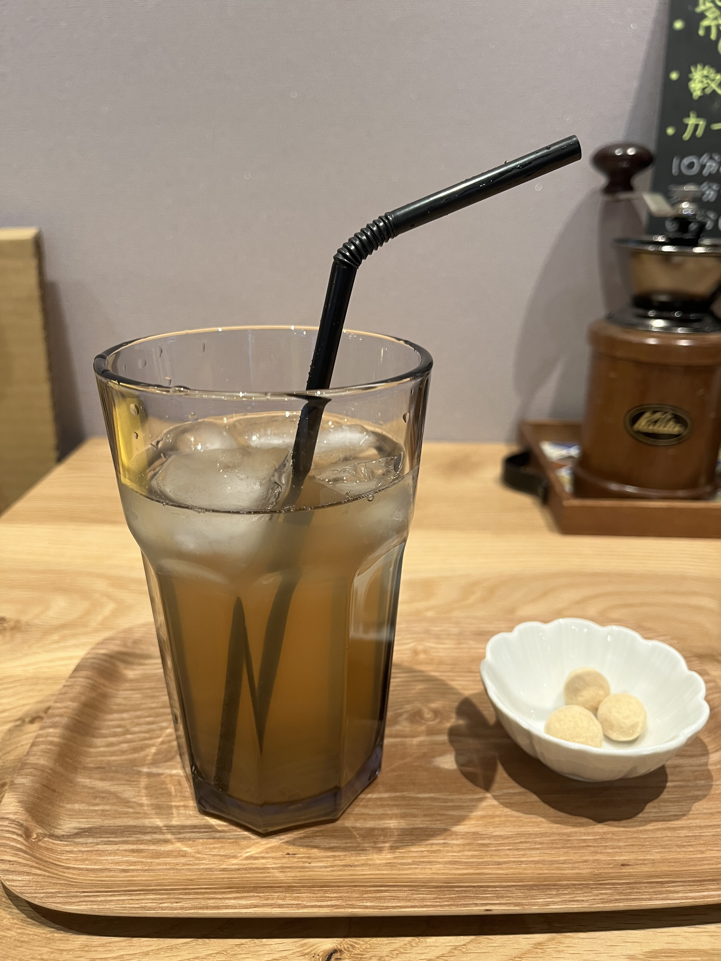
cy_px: 480
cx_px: 360
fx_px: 722
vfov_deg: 67.3
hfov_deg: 53.1
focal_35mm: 26
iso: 100
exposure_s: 1/60
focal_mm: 5.1
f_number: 1.6
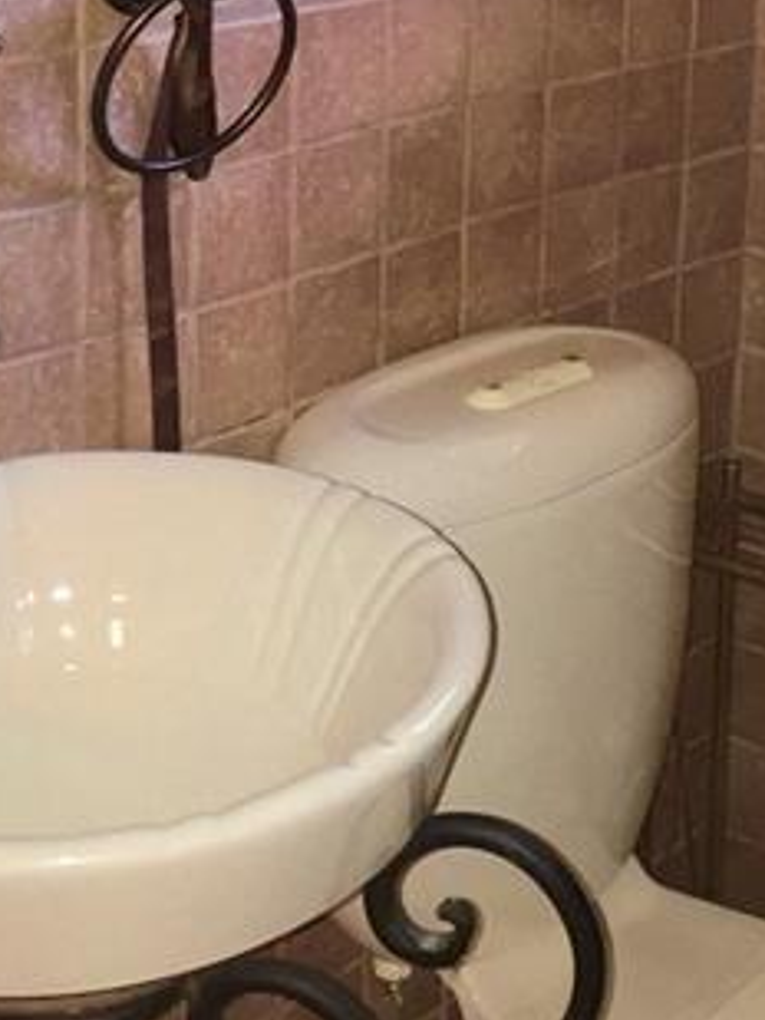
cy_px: 76
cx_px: 508
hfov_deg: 20.4
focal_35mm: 72
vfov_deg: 26.0
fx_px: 2120
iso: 100
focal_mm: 4.15
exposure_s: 1/20
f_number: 2.2
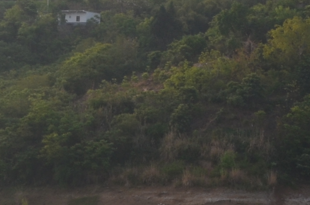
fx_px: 1745
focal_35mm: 203
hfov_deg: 9.7
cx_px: 541
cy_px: -45
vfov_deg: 6.7
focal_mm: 24
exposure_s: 1/80
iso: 200
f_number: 10
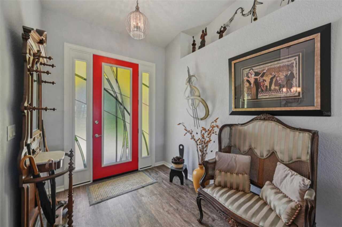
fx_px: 133
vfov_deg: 81.1
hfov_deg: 104.3
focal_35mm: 14
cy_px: 114
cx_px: 171
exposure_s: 1/125
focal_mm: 14
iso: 400
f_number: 8
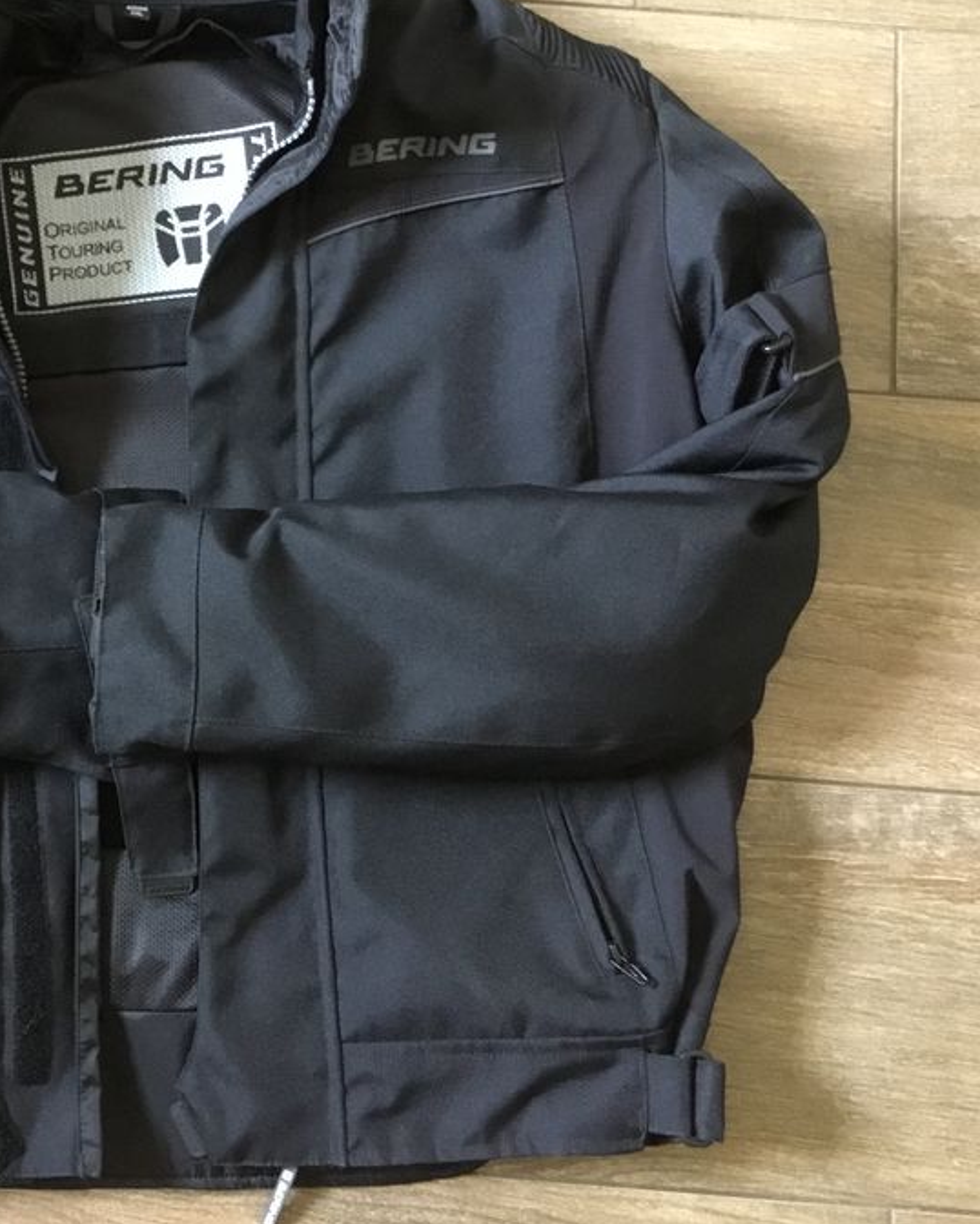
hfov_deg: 32.2
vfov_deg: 41.1
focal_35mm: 45
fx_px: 1631
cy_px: 552
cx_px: 146
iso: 500
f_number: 2.4
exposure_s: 1/17
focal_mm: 3.3
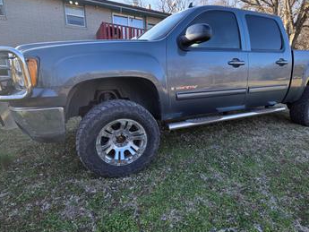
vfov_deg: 68.7
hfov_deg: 84.1
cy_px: 117
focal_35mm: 19
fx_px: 170
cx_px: 176
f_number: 1.9
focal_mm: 2.2
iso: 40
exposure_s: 1/393
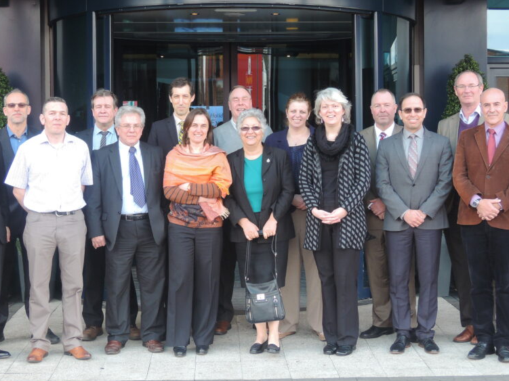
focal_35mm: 75
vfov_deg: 19.6
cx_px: 262
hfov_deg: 26.0
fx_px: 1103
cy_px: 167
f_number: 4.5
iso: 200
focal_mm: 11.8
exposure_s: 1/60
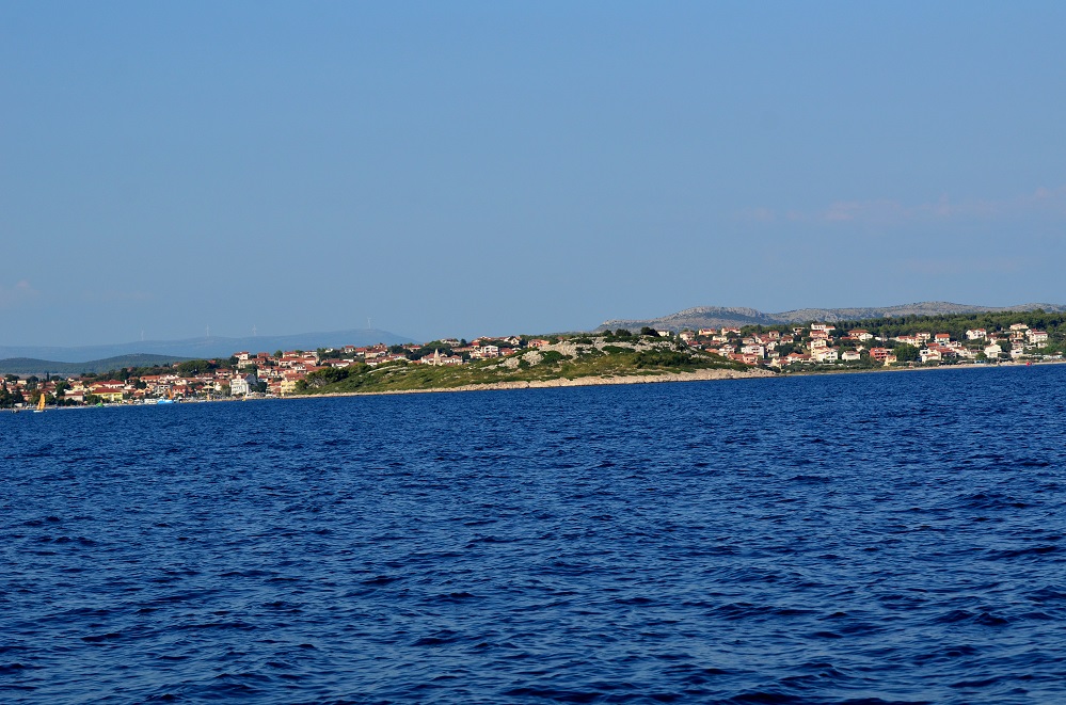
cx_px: 533
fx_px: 3102
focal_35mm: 105
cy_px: 352
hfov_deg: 19.5
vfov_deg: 13.0
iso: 400
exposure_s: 1/1600
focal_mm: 70
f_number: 6.3
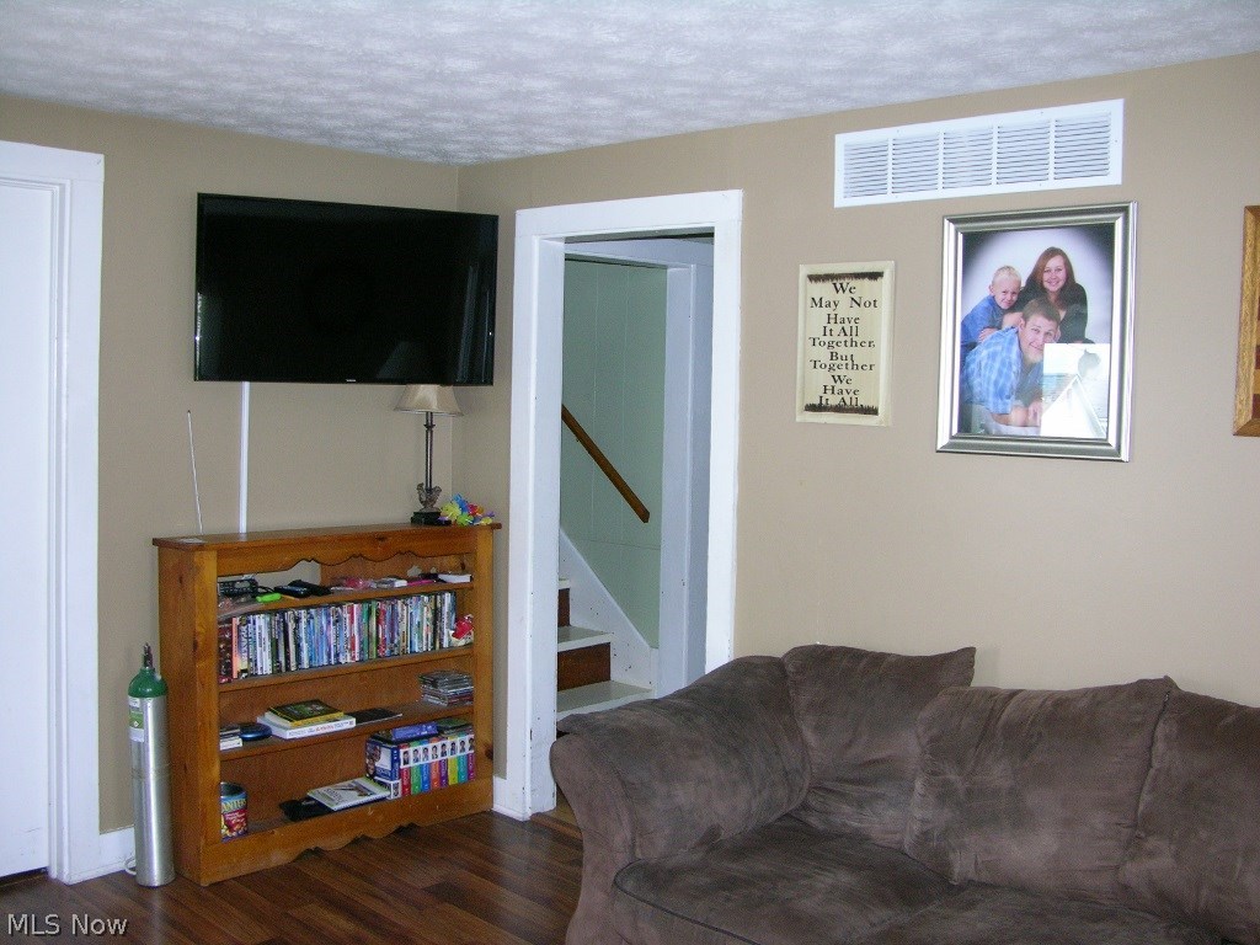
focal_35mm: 35
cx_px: 630
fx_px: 1274
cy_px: 472
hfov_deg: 52.6
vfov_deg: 40.7
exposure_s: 1/60.1
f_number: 2.8
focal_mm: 8.9
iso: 200
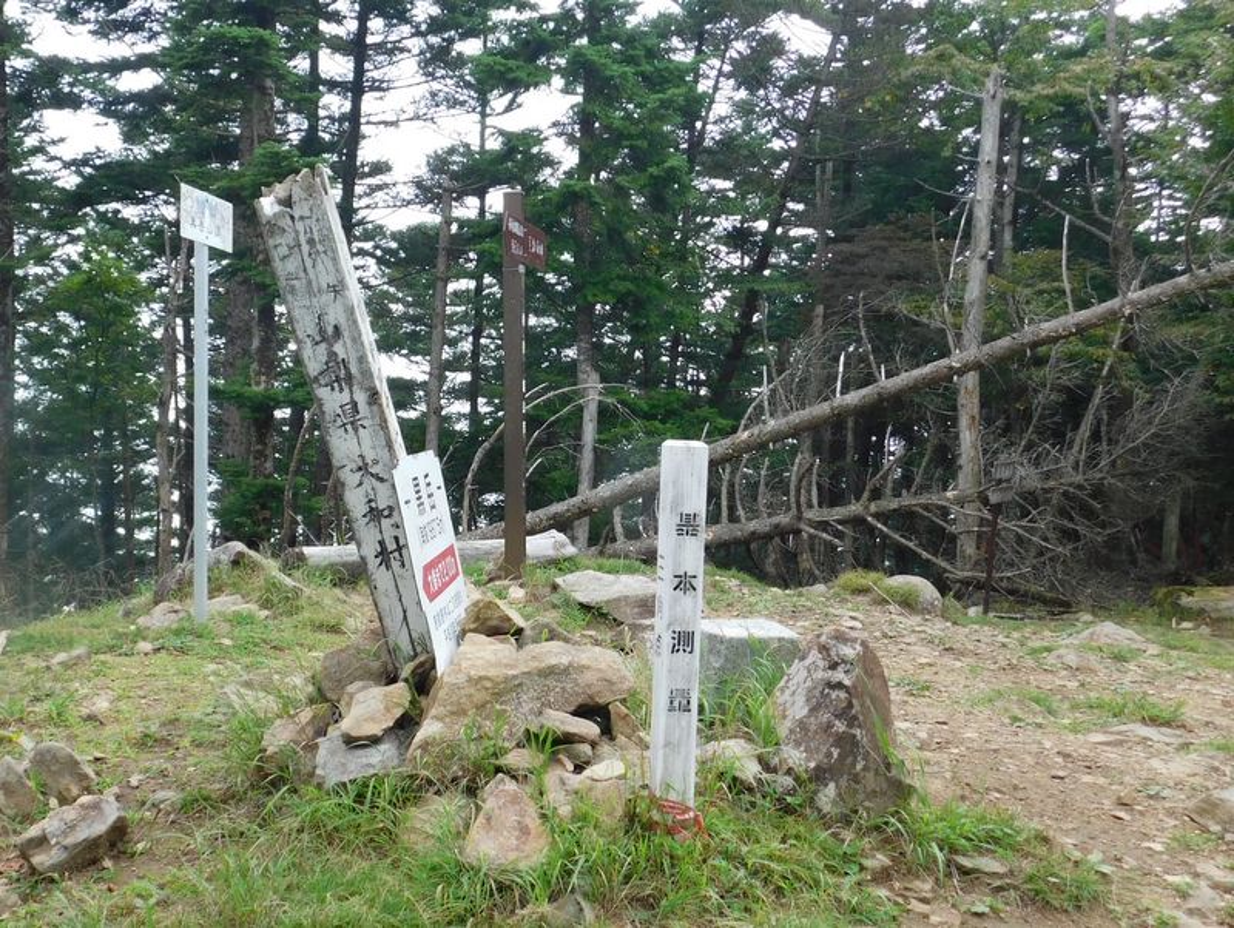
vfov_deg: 49.8
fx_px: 999
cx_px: 617
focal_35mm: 28
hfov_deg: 63.4
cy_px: 464
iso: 125
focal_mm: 4.9
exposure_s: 1/200
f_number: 3.2
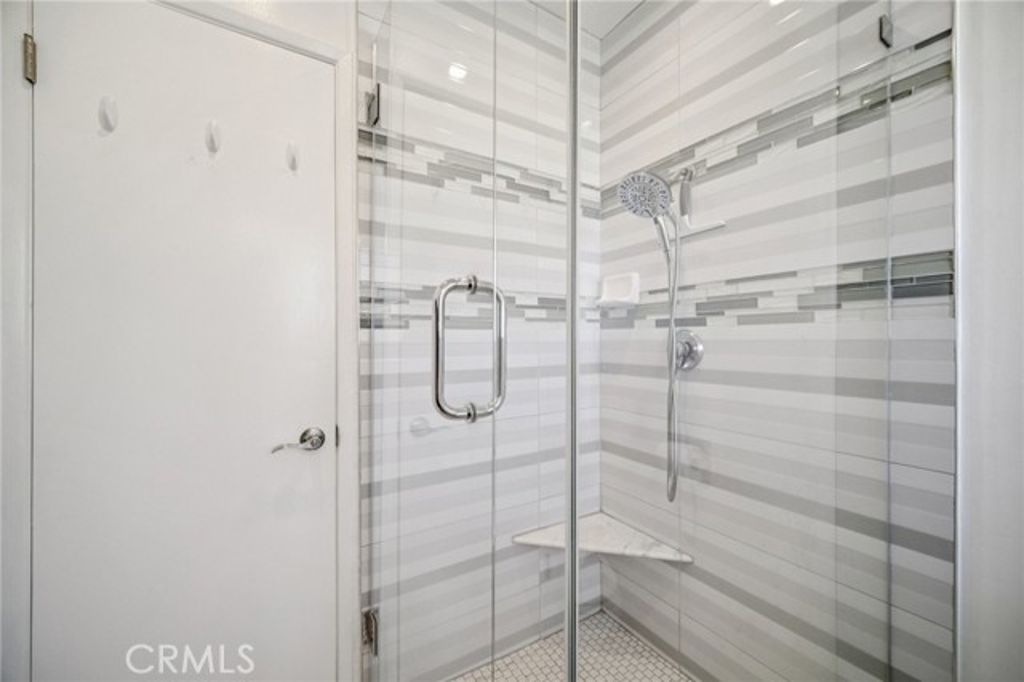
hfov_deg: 104.3
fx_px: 398
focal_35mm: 14
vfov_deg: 81.1
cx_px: 512
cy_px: 341
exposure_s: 1/15
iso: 160
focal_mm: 9
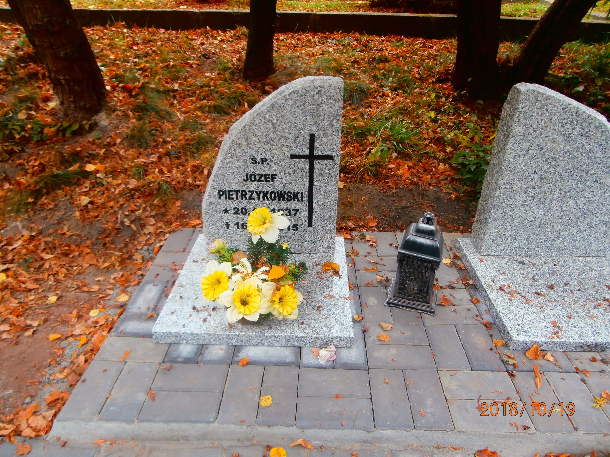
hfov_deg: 71.6
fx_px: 423
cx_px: 305
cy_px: 228
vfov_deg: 56.8
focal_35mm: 24
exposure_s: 1/60
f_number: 3
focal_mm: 4.2
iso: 100
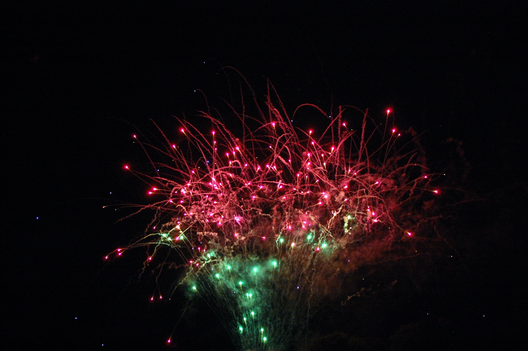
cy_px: 176
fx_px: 1209
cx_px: 264
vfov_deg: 16.5
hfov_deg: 24.6
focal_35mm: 82
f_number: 4
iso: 800
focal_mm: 55
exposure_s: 1/200
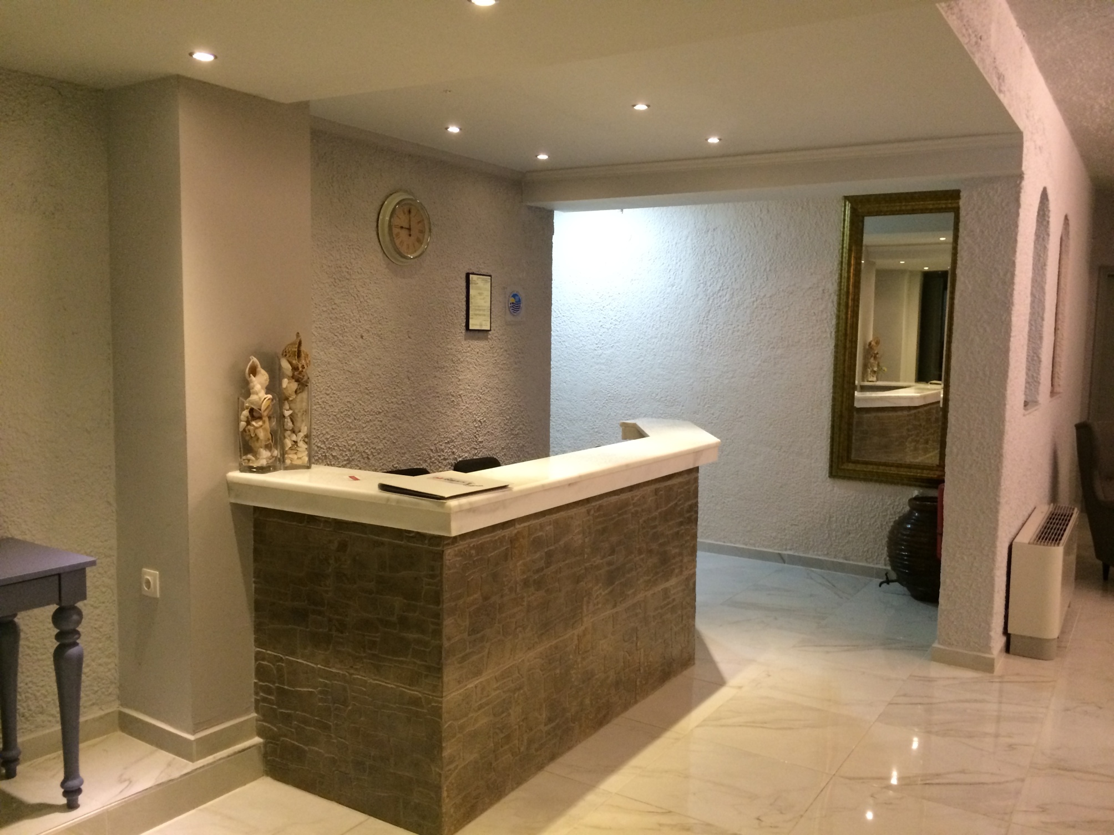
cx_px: 557
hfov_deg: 60.0
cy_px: 418
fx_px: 965
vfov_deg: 46.8
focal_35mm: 30
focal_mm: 4.12
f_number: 2.2
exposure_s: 1/33
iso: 320
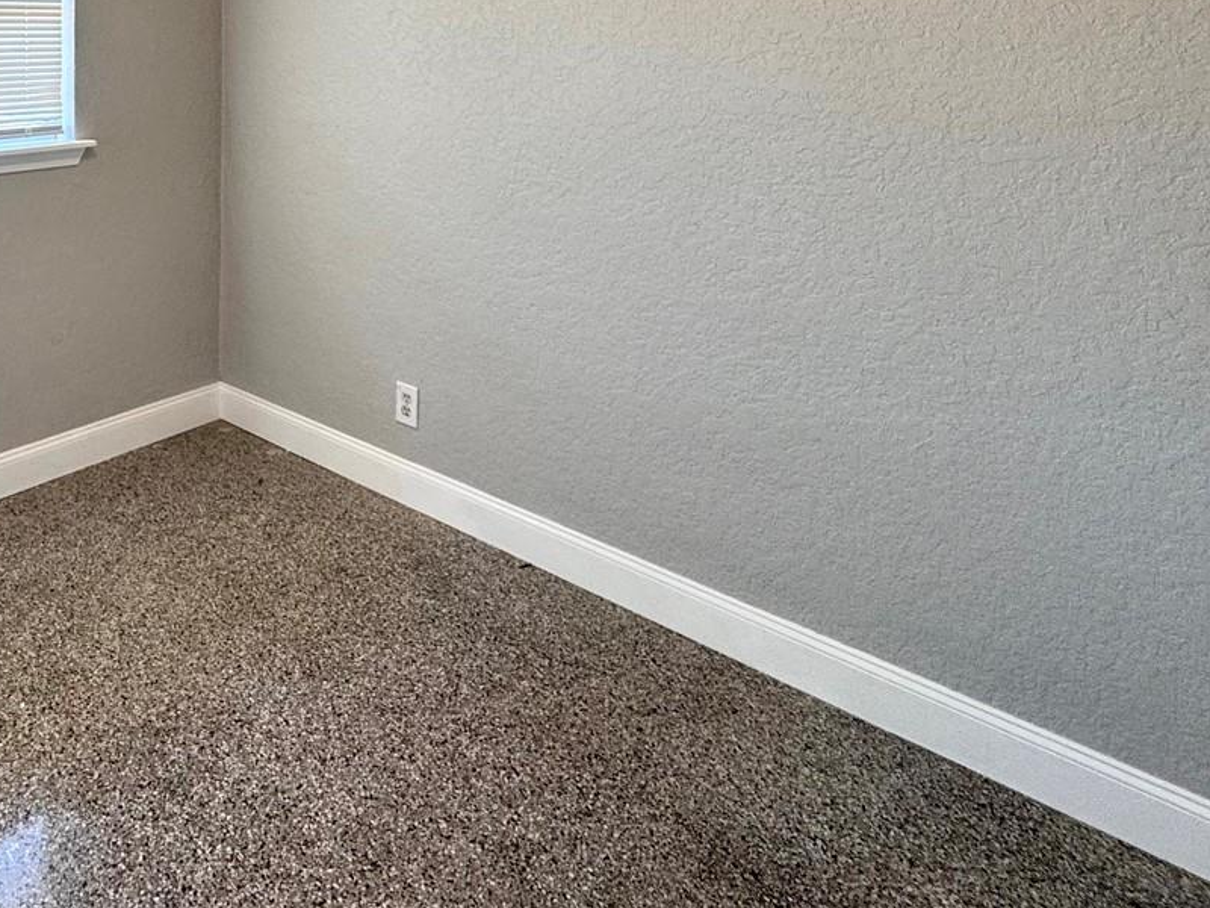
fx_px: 979
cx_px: 221
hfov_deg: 58.0
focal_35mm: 28
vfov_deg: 44.2
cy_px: 53
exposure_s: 1/120
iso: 80
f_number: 2.2
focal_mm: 2.22
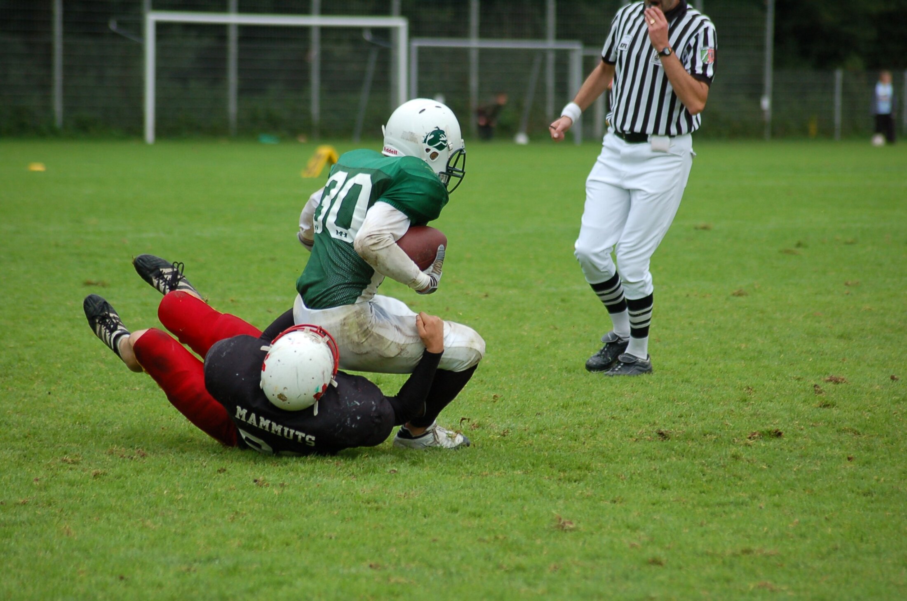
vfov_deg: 5.4
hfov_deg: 8.1
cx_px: 454
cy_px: 300
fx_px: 6412
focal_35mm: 255
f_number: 4.8
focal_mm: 170
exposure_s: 1/1000
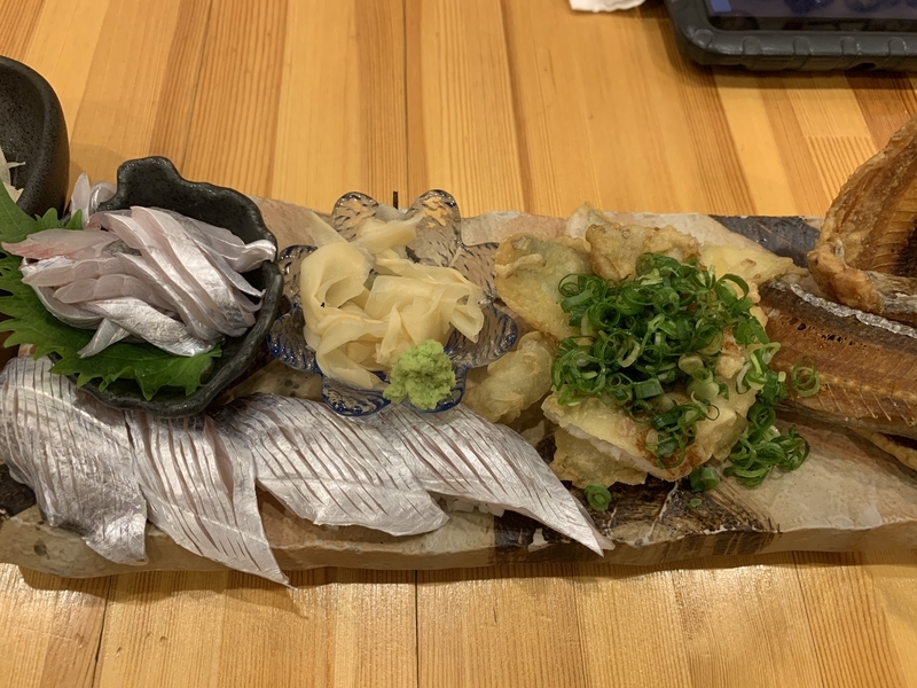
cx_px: 458
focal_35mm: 26
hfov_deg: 67.3
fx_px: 689
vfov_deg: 53.1
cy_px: 344
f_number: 1.8
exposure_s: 1/60
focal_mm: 4.25
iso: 125
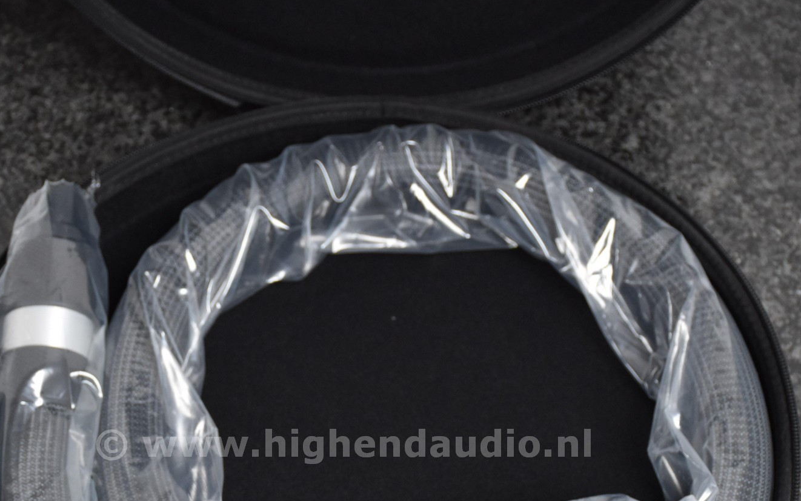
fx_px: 2423
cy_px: 442
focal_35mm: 111
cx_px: 344
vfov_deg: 11.7
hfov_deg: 18.8
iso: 900
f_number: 4.5
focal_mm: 40
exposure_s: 1/60
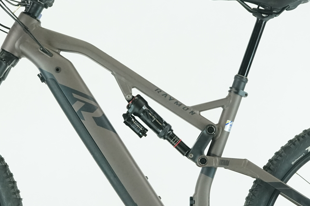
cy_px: 144
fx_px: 1205
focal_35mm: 140
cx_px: 129
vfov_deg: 9.8
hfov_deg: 14.6
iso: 3200
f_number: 7.1
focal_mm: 56
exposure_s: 1/200
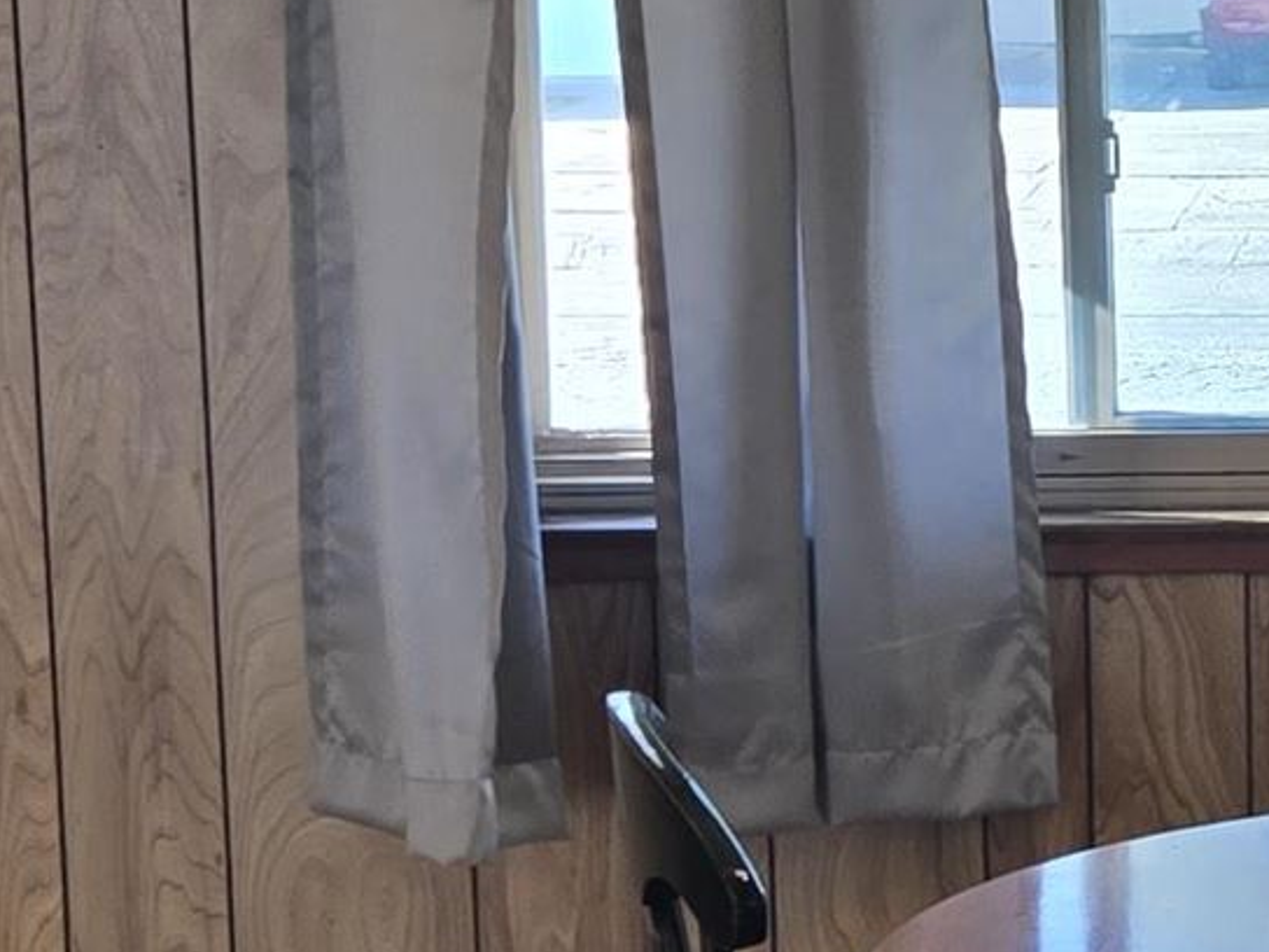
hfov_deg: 14.3
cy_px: 373
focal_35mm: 130
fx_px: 4766
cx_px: 1857
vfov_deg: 11.4
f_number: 1.8
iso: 40
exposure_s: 1/120
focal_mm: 5.4
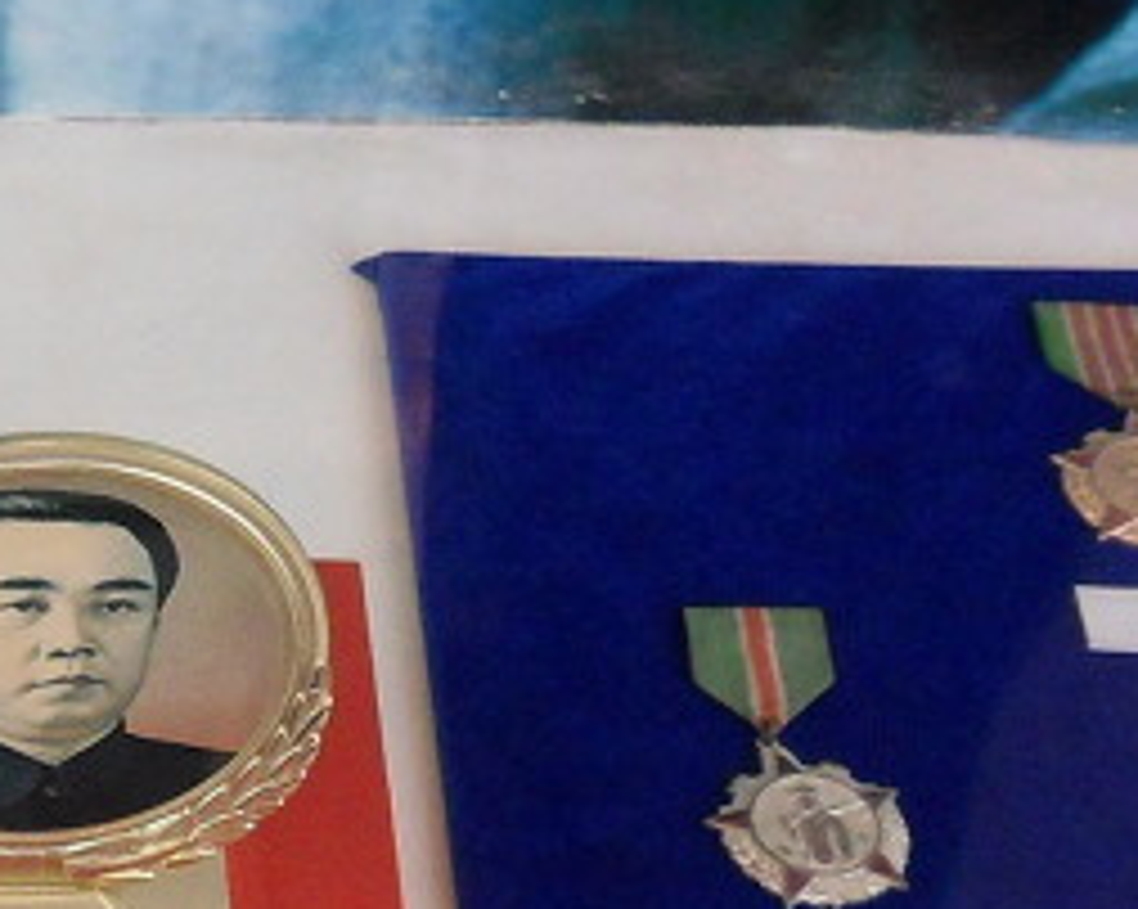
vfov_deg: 16.0
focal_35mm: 95
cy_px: 788
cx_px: -112
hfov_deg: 19.3
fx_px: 3197
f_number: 3.3
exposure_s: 1/15
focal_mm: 4.2
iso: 200
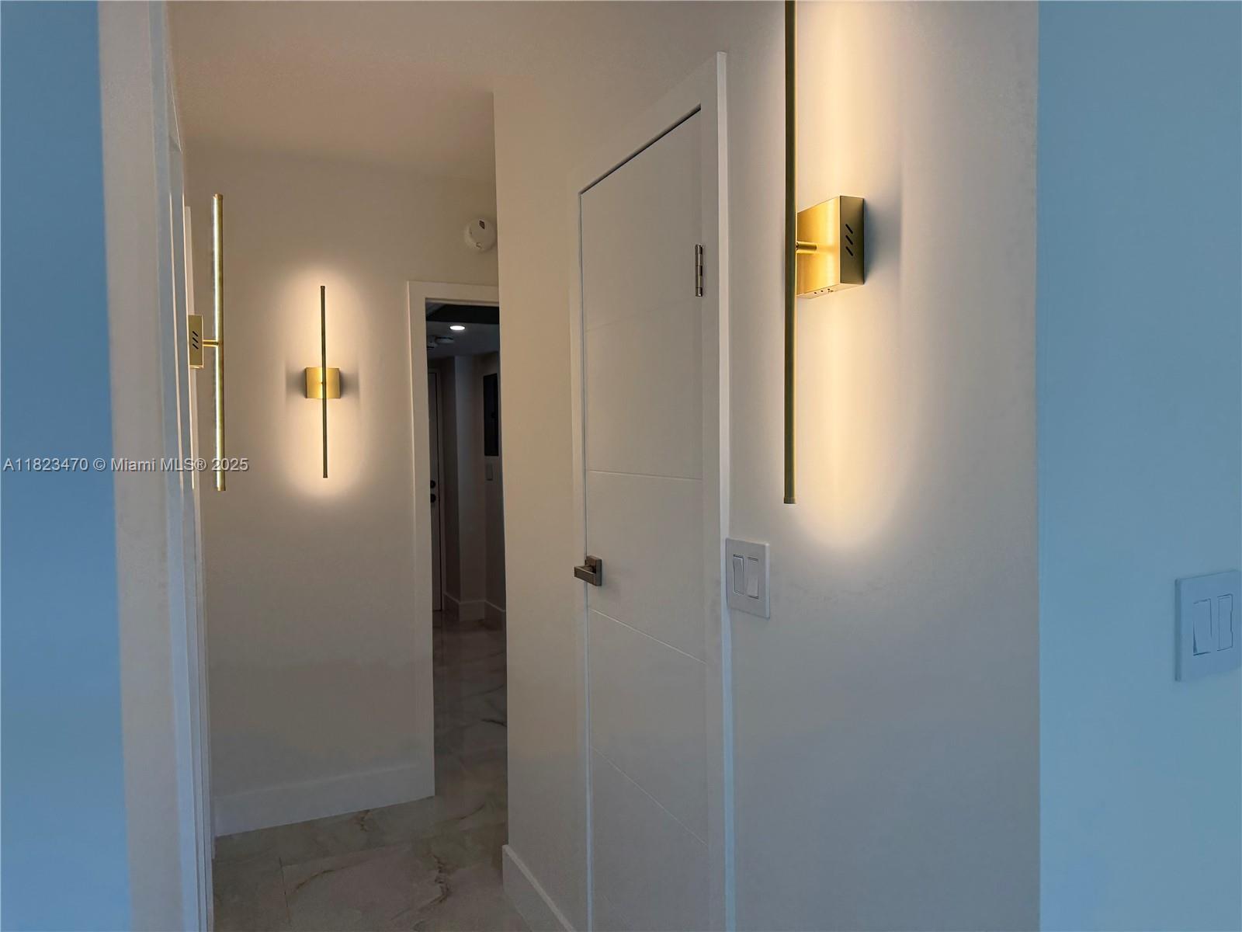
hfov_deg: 71.6
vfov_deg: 56.8
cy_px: 466
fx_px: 861
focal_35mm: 24
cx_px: 621
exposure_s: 1/484
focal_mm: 6.76
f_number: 1.78
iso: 100
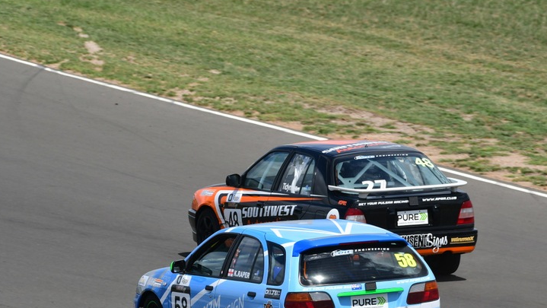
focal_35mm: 542
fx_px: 7864
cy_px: 192
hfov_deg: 4.0
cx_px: 269
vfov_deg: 2.2
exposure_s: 1/640
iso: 250
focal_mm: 310
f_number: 10
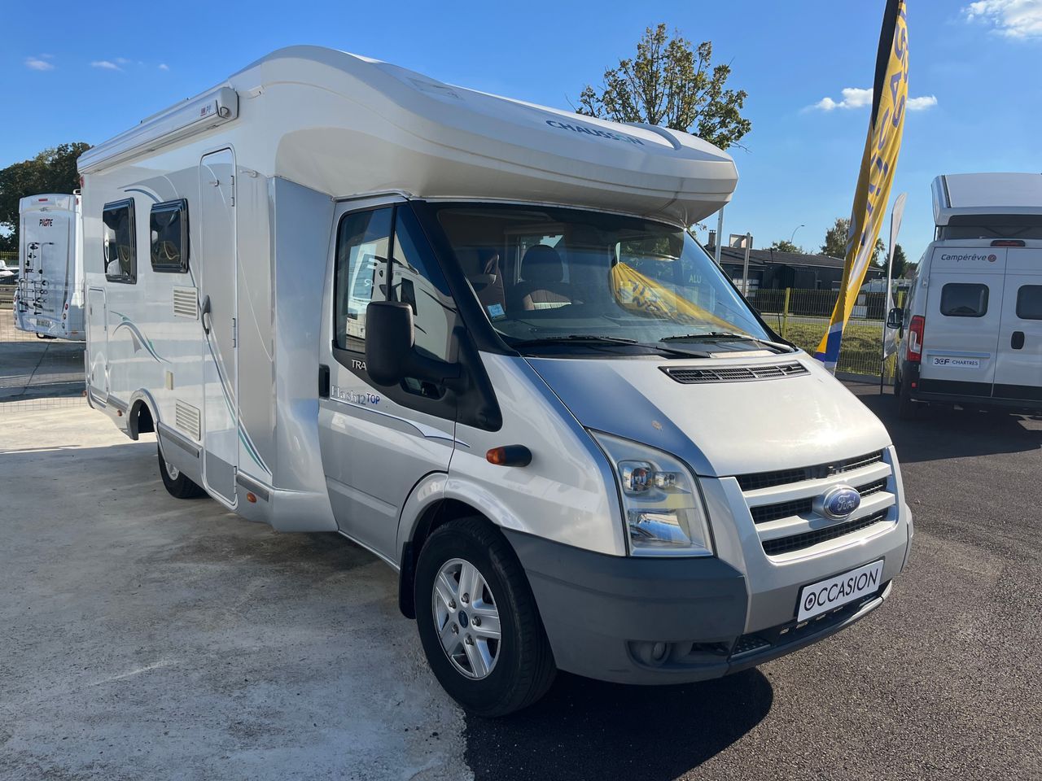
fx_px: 783
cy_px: 390
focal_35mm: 26
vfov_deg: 53.1
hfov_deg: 67.3
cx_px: 521
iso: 50
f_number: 1.6
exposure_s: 1/3135
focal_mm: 5.1
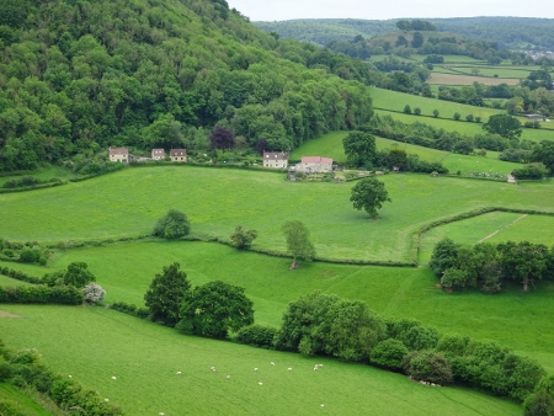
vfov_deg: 16.4
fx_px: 1441
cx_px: 277
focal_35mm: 90
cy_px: 208
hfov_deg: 21.8
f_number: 5
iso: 80
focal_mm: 15.45
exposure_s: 1/125
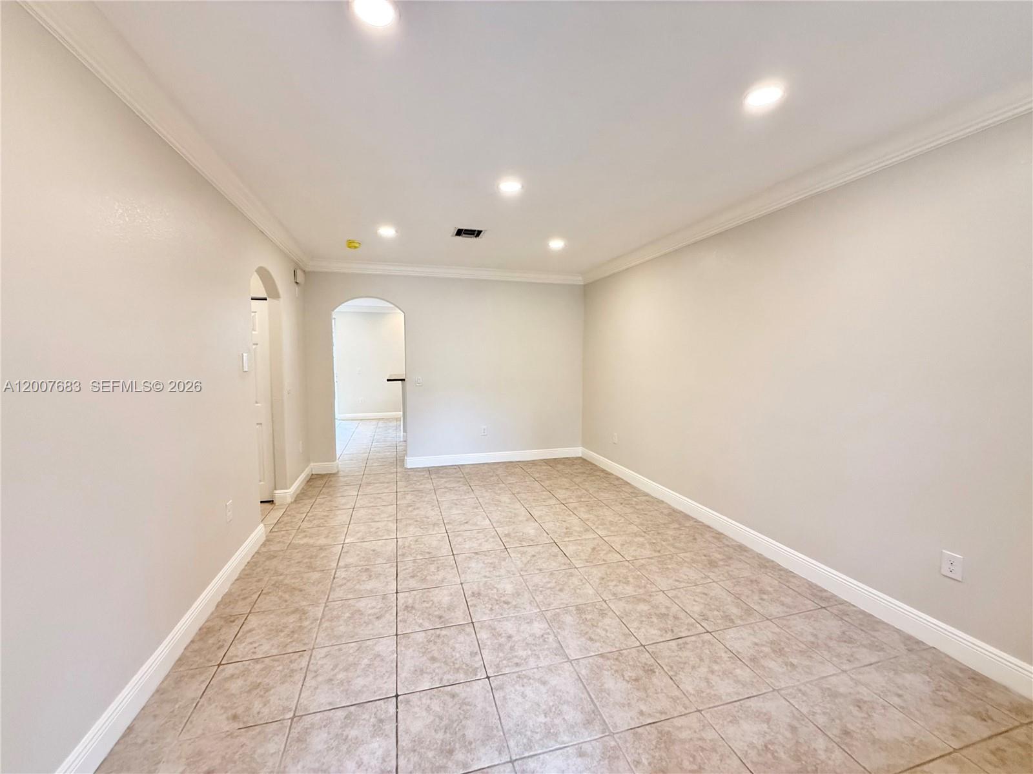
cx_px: 516
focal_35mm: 14
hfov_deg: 102.1
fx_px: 418
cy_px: 387
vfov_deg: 85.7
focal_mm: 2.22
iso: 640
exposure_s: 1/120
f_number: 2.2
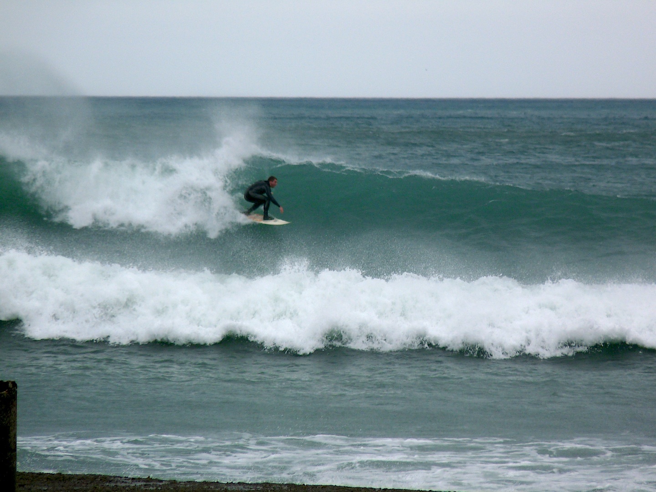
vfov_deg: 3.1
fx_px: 9058
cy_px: 246
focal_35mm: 478
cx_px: 328
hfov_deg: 4.1
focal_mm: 85
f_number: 5.6
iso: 100
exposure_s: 1/320
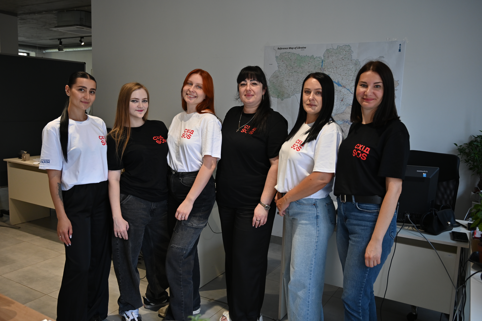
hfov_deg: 60.3
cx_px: 241
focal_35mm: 31
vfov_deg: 42.3
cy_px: 160
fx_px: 415
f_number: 4
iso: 800
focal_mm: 31
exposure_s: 1/200
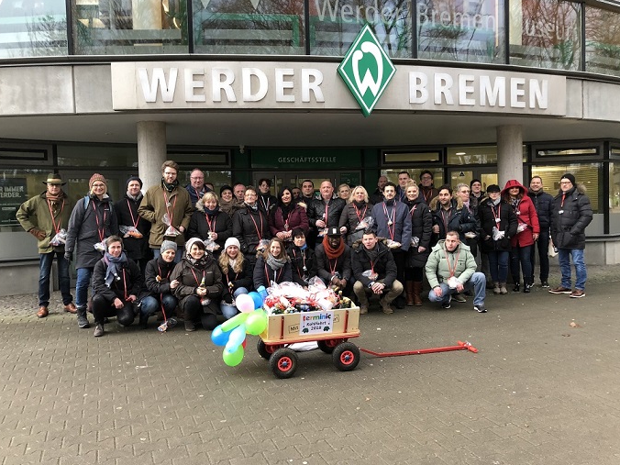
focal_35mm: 29
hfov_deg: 61.7
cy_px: 236
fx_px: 519
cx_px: 307
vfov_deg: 48.2
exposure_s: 1/25
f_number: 1.8
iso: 40
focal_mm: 3.99
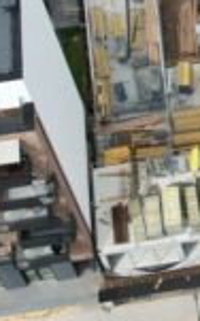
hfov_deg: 8.2
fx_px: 1329
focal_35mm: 152
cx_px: 400
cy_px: 44
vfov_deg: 13.7
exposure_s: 1/1250
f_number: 2.8
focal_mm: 8.38
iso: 100
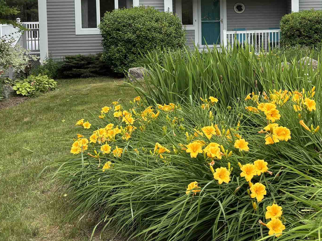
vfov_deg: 24.5
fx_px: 540
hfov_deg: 31.2
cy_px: 24
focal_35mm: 58
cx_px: 308
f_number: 1.6
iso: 50
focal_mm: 5.96
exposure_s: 1/1567
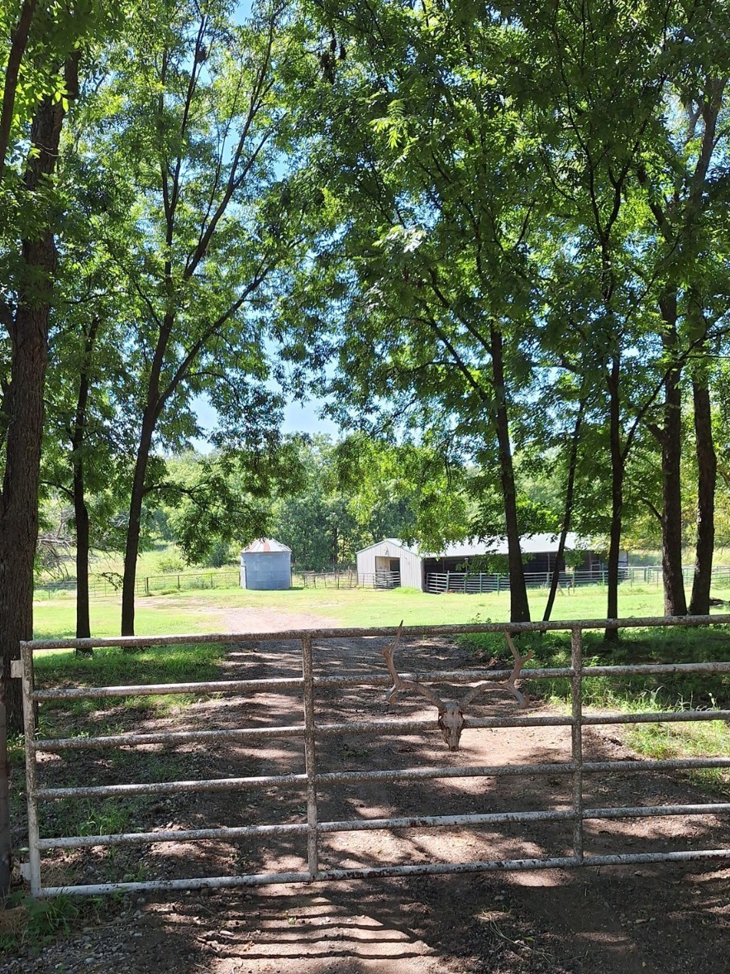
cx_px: 328
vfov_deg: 59.4
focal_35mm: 30
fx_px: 844
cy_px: 591
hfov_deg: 46.7
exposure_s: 1/668
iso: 40
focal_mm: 5.54
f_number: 1.8
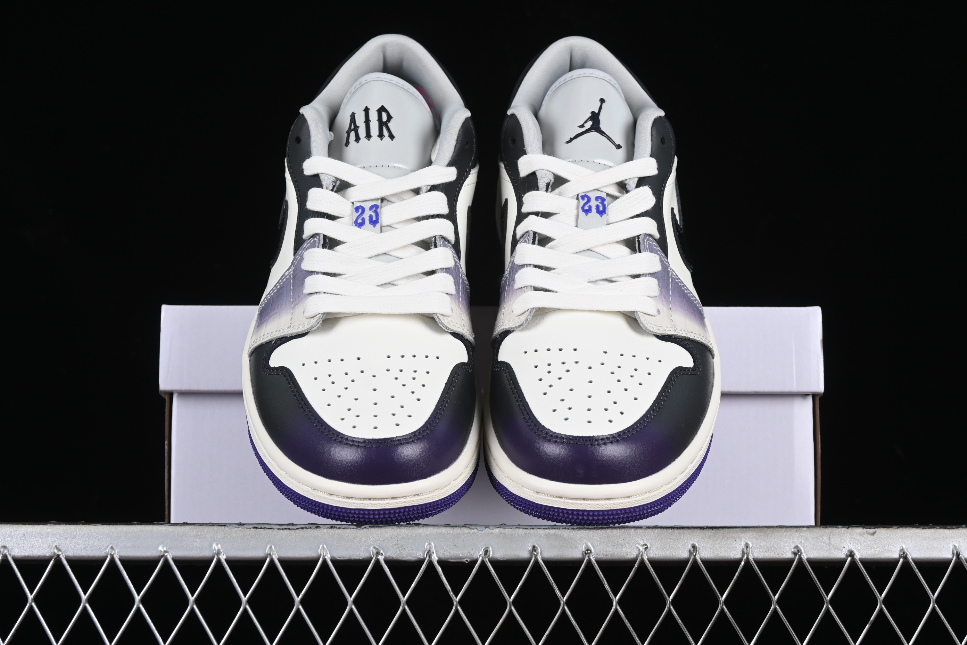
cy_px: 322
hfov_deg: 27.0
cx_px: 484
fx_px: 2014
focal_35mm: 75
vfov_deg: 18.2
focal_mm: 50
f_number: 8
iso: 160
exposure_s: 1/80
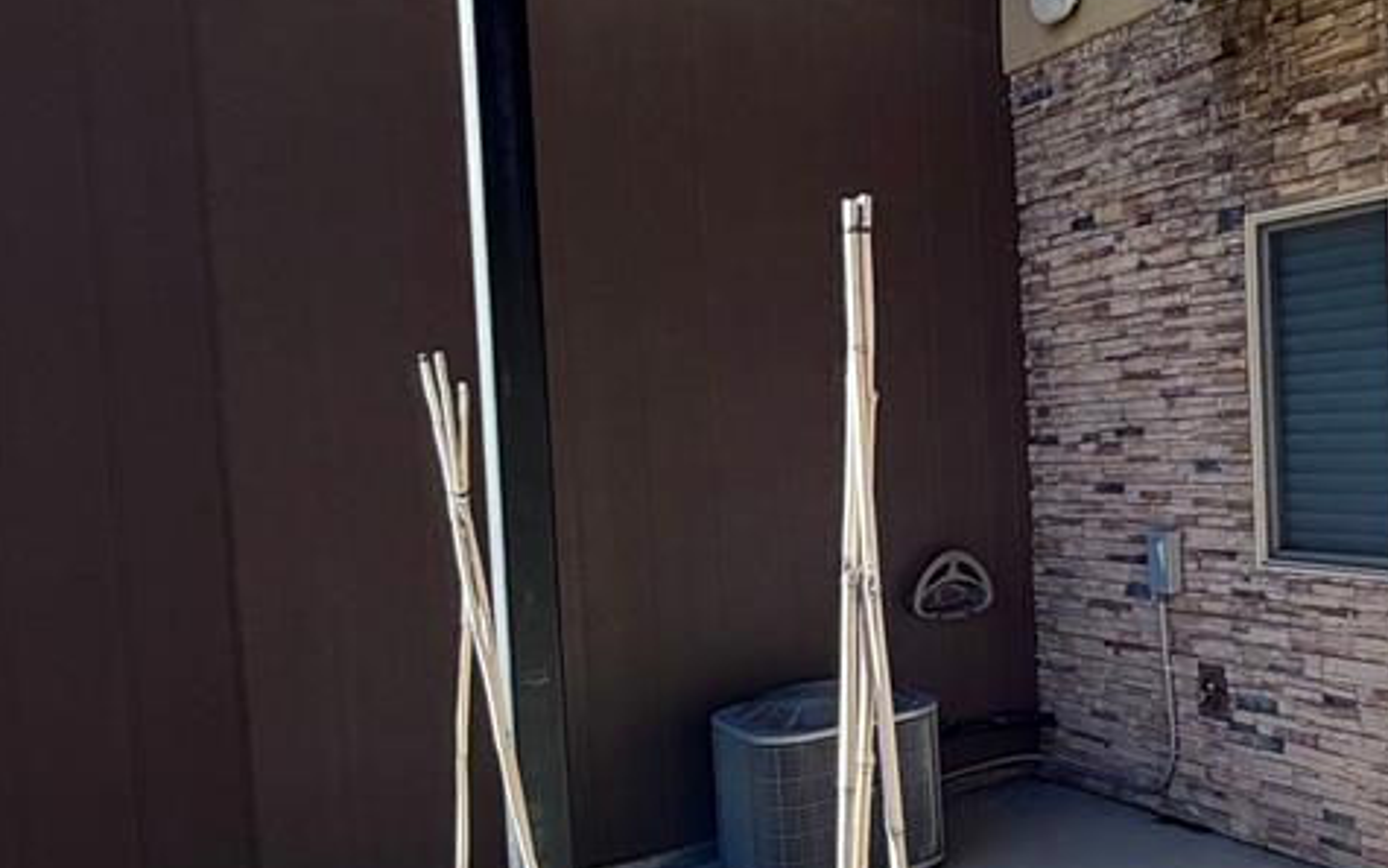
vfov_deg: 39.4
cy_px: 490
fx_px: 1211
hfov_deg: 48.4
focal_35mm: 32
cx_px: 1408
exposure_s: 1/770
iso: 32
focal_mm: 2.22
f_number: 2.2
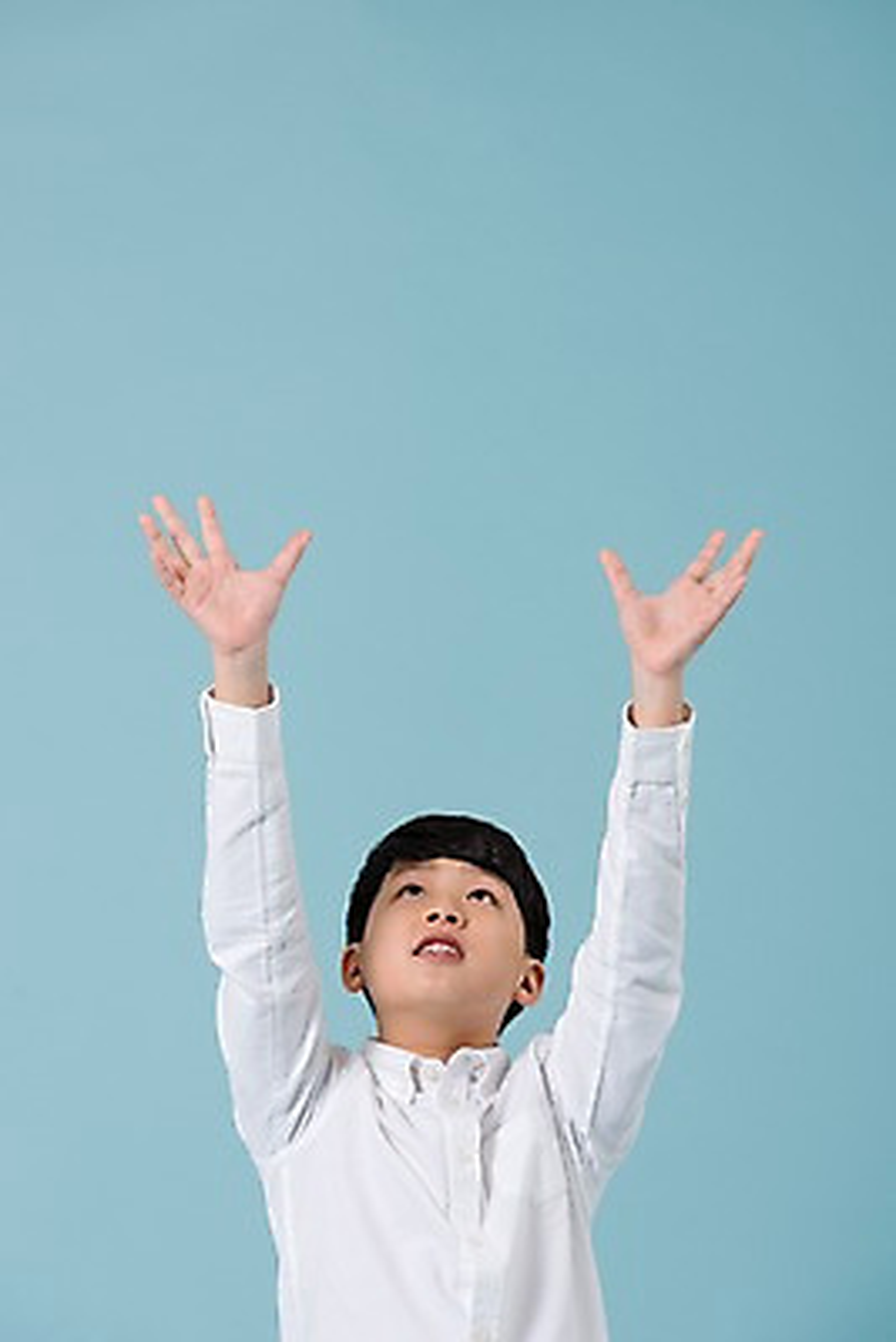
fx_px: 5595
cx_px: 448
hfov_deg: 9.2
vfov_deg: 13.7
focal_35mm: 150
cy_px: 671
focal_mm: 150
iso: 100
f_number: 8
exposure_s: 1/125
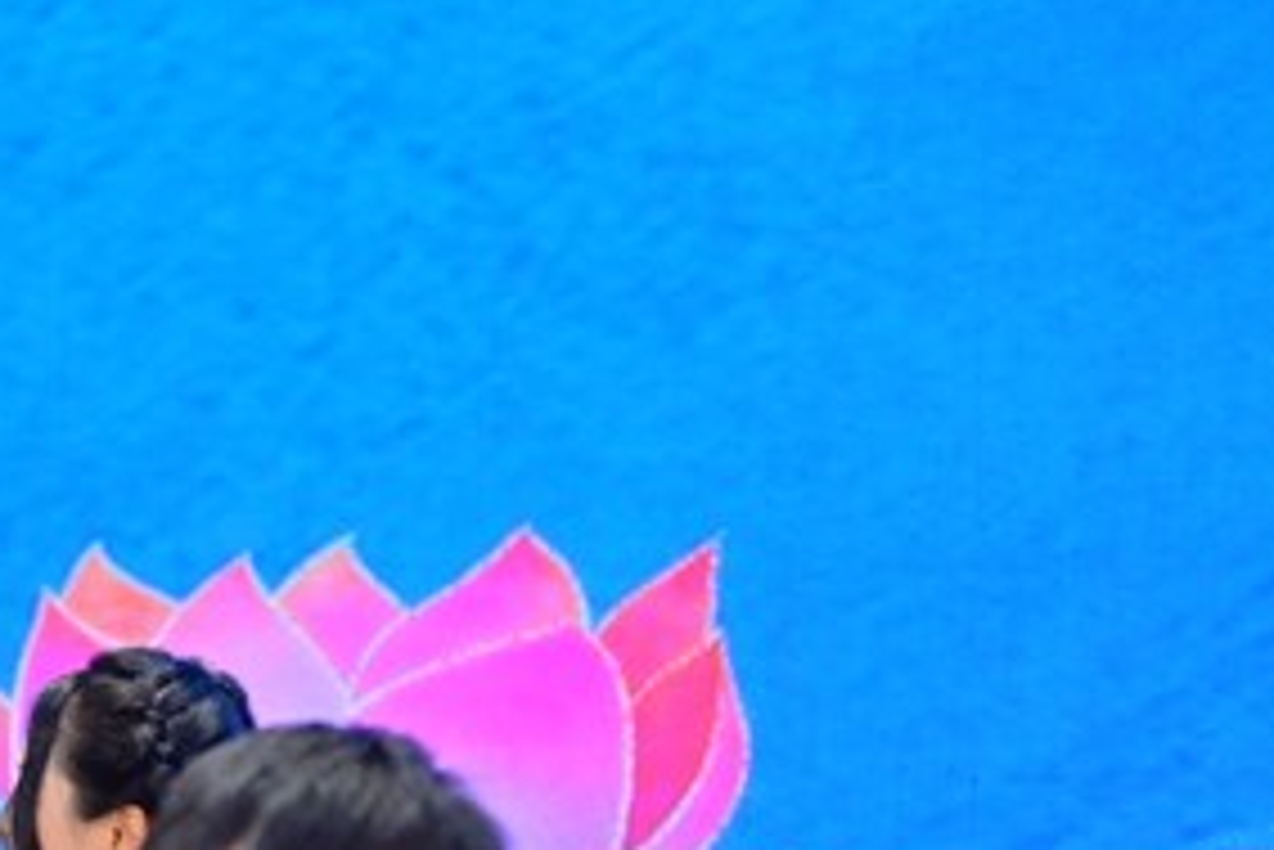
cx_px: -149
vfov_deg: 5.7
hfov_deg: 8.5
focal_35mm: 241
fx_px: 8533
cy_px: 947
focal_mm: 105
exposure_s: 1/125
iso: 1600
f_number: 4.5
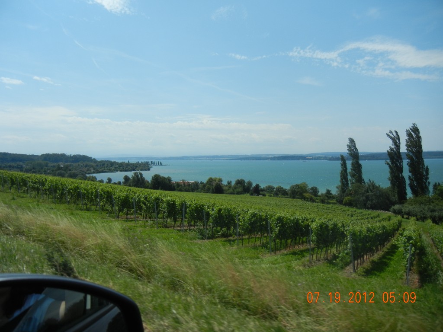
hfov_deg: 60.0
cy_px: 166
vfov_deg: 46.8
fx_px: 384
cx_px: 222
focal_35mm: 30
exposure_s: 1/676
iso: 160
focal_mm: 5.4
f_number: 7
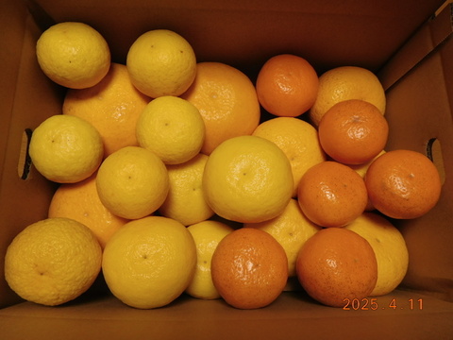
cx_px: 226
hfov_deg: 69.4
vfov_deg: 54.9
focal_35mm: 25
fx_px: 327
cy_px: 170
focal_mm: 4.5
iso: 220
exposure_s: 1/30
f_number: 3.4
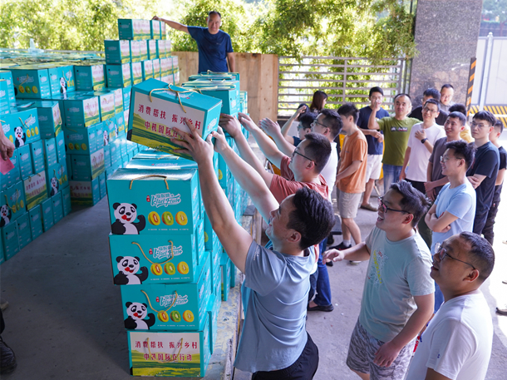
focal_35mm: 32
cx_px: 290
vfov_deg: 44.1
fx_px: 469
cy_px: 189
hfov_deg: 56.6
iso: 400
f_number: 4
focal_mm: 29
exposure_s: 1/200
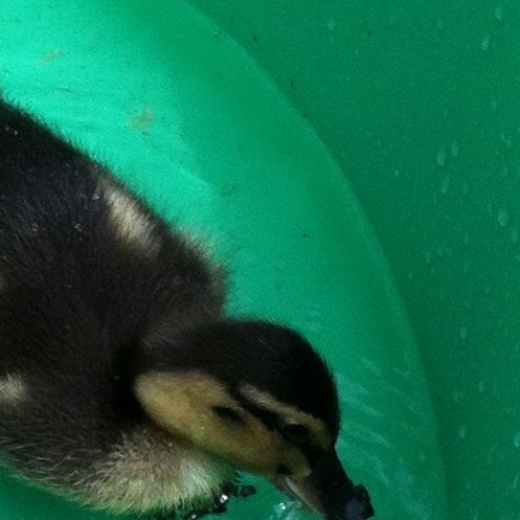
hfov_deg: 10.6
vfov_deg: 10.9
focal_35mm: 161
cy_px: 304
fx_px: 2736
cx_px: -125
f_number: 2.8
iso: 80
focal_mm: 3.85
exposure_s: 1/1213
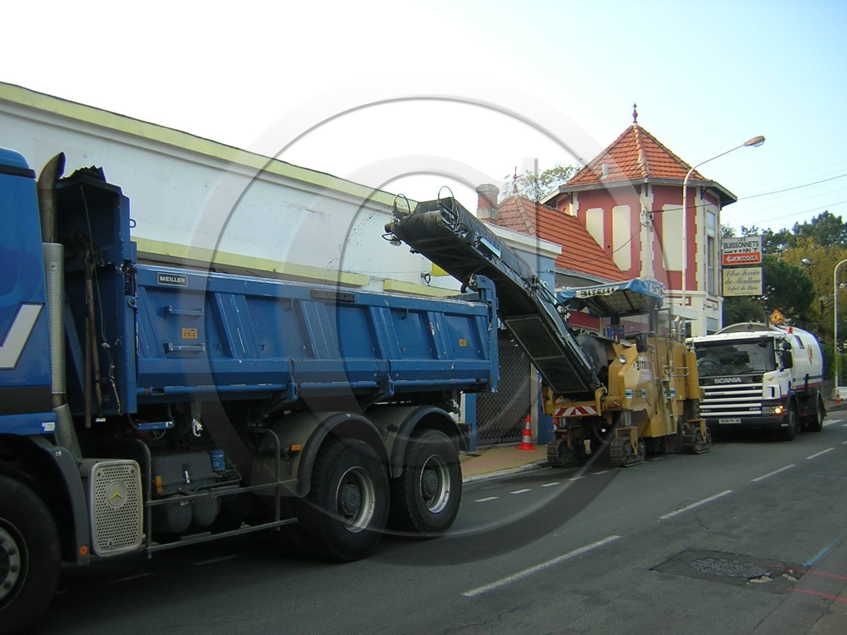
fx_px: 881
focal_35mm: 36
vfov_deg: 39.7
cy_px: 318
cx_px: 424
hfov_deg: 51.4
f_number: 2.6
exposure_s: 1/307
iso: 100
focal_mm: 4.7
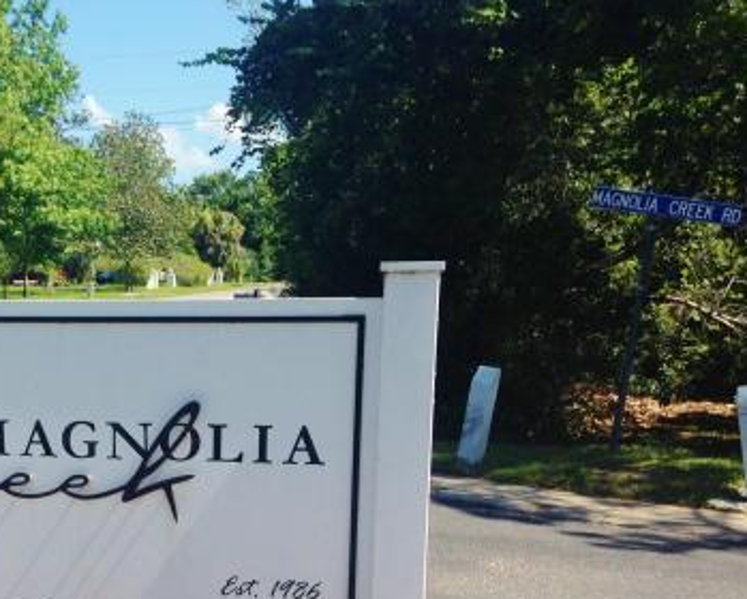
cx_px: 107
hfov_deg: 30.8
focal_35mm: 59
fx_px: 1306
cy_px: 475
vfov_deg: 25.4
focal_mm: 4.12
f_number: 2.4
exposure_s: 1/1261
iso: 50
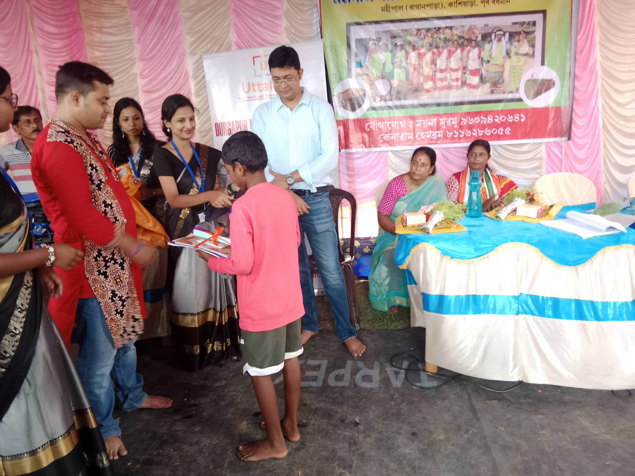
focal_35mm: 26
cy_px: 238
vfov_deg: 53.1
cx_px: 318
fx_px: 477
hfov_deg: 67.3
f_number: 1.8
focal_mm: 3.96
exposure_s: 1/16.7
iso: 1504
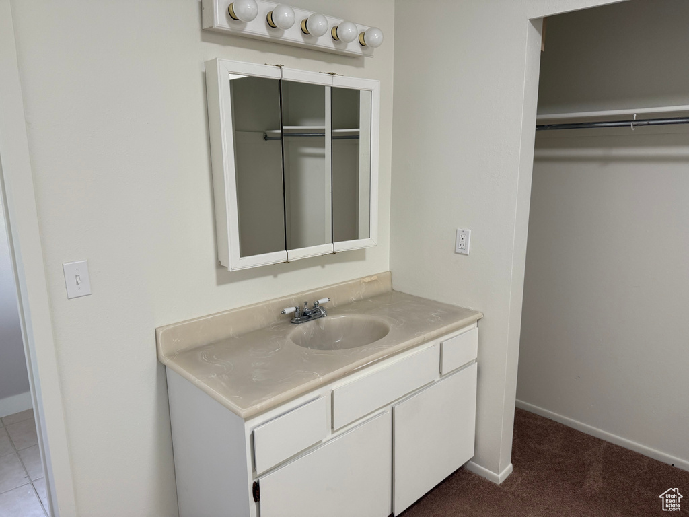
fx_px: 478
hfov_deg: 71.6
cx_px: 344
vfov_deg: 56.8
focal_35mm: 24
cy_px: 258
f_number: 1.78
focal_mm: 6.76
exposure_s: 1/60
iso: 160
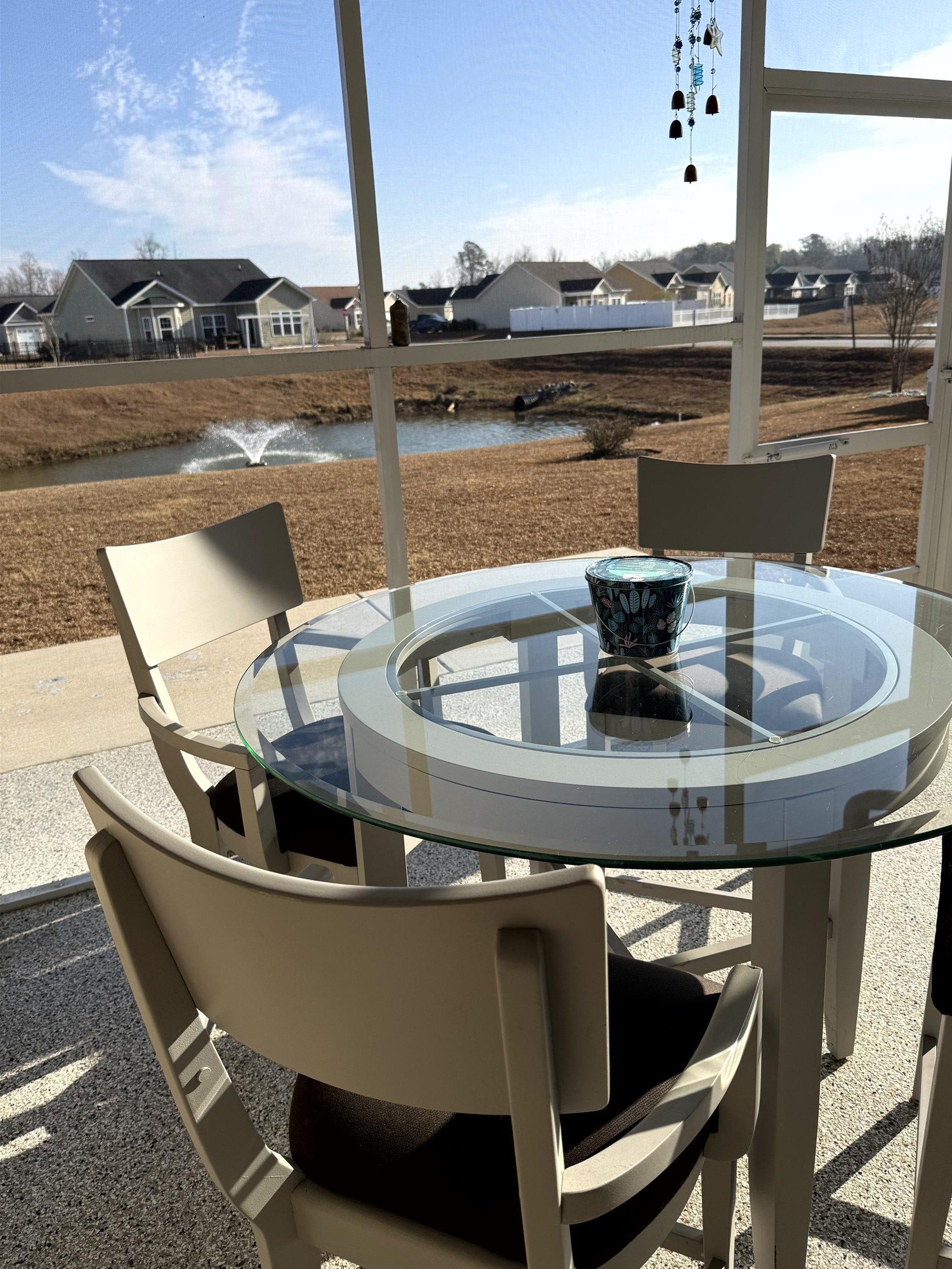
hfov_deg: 54.9
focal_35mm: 25
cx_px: 495
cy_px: 617
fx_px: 917
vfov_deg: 69.4
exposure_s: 1/2801
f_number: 1.78
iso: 80
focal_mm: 6.76
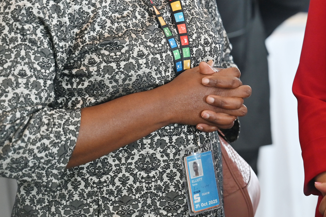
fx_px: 2307
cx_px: 364
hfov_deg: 8.0
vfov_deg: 5.4
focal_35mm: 255
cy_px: -7
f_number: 2.8
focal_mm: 104
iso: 400
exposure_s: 1/125
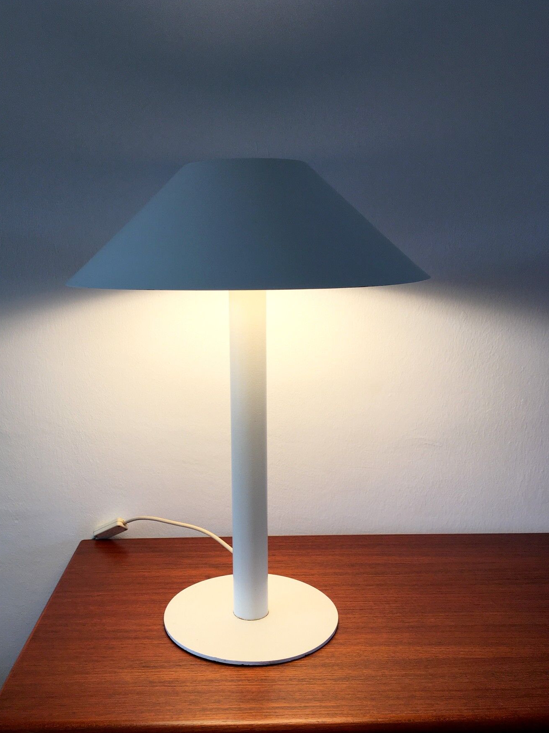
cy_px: 382
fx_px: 698
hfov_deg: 42.9
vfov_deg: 55.3
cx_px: 241
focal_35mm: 33
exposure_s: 1/50
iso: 25
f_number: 2.2
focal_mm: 4.15
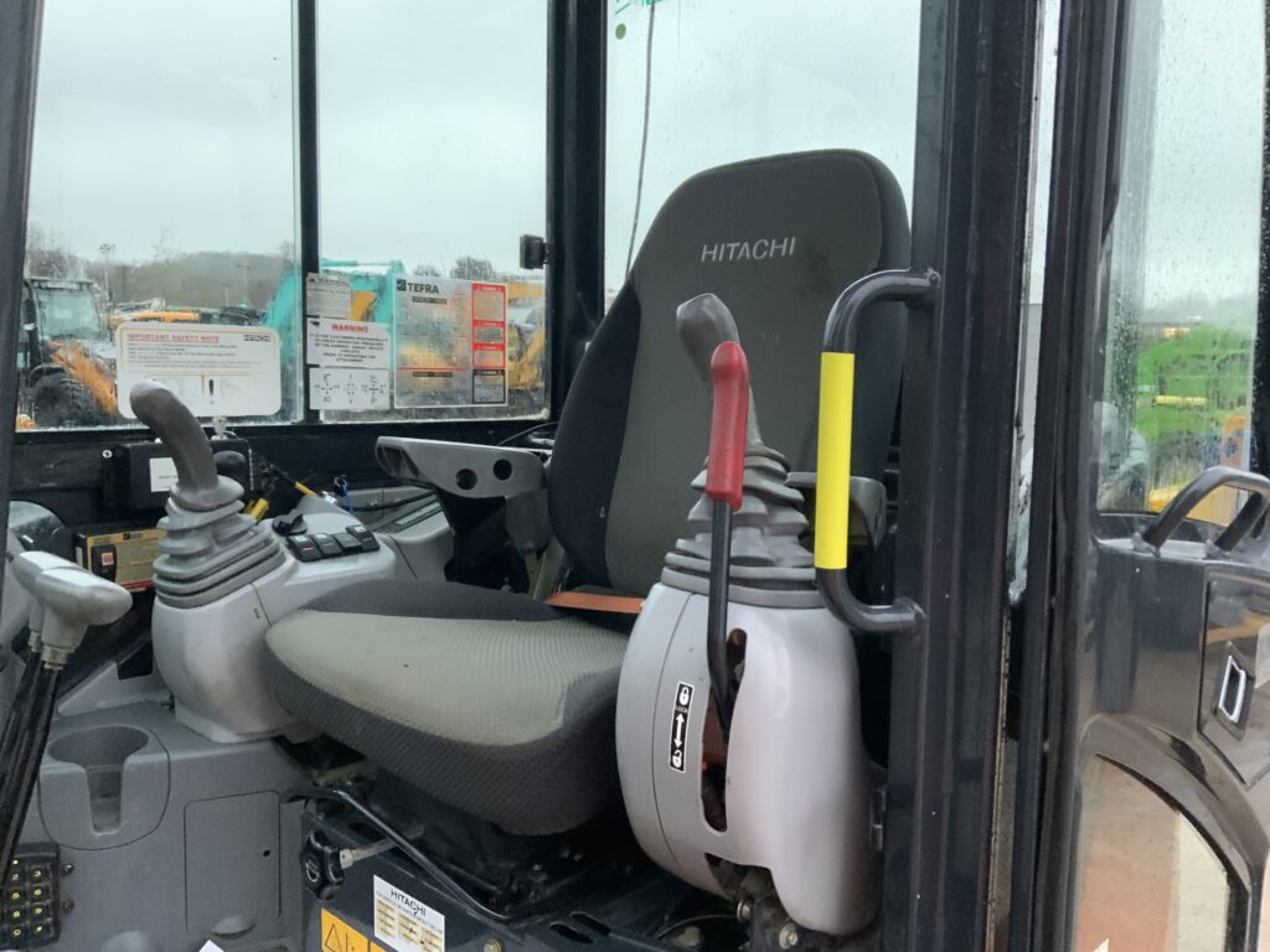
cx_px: 635
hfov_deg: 61.7
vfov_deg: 48.2
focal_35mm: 29
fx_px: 1064
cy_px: 476
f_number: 1.8
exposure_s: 1/59
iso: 320
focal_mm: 3
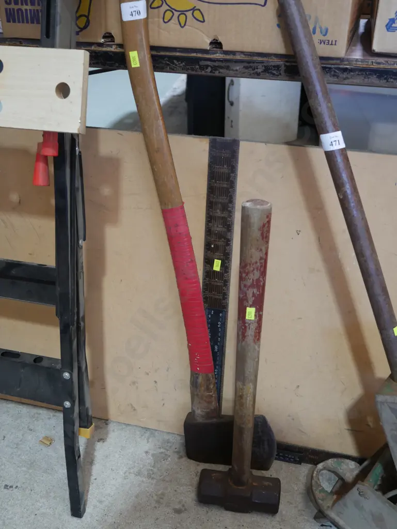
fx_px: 581
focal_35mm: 38
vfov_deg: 49.0
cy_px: 264
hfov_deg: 37.8
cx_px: 198
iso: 640
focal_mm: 19
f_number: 4.1
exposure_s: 1/60
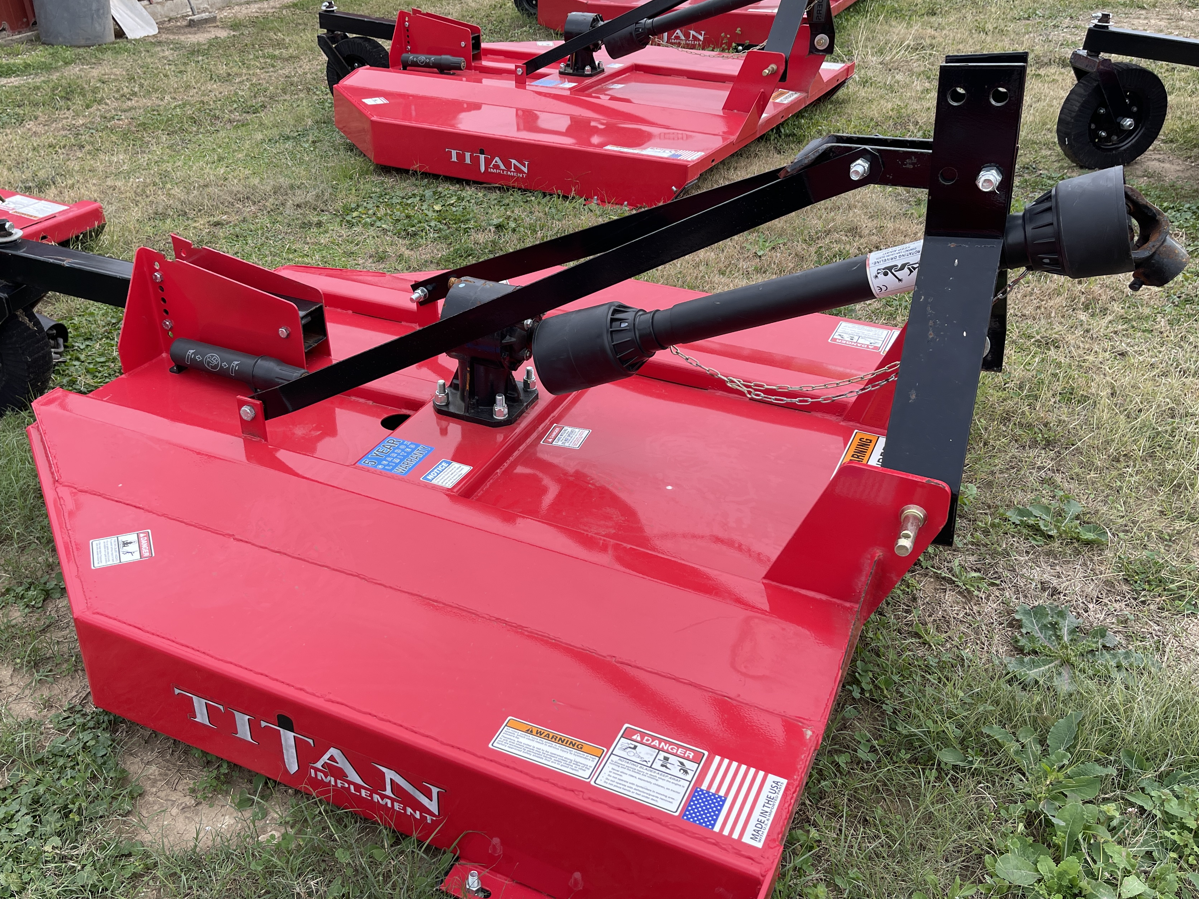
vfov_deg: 46.8
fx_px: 1039
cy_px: 469
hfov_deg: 59.8
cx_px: 538
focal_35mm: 30
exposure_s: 1/1003
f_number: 1.6
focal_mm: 5.1
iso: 32
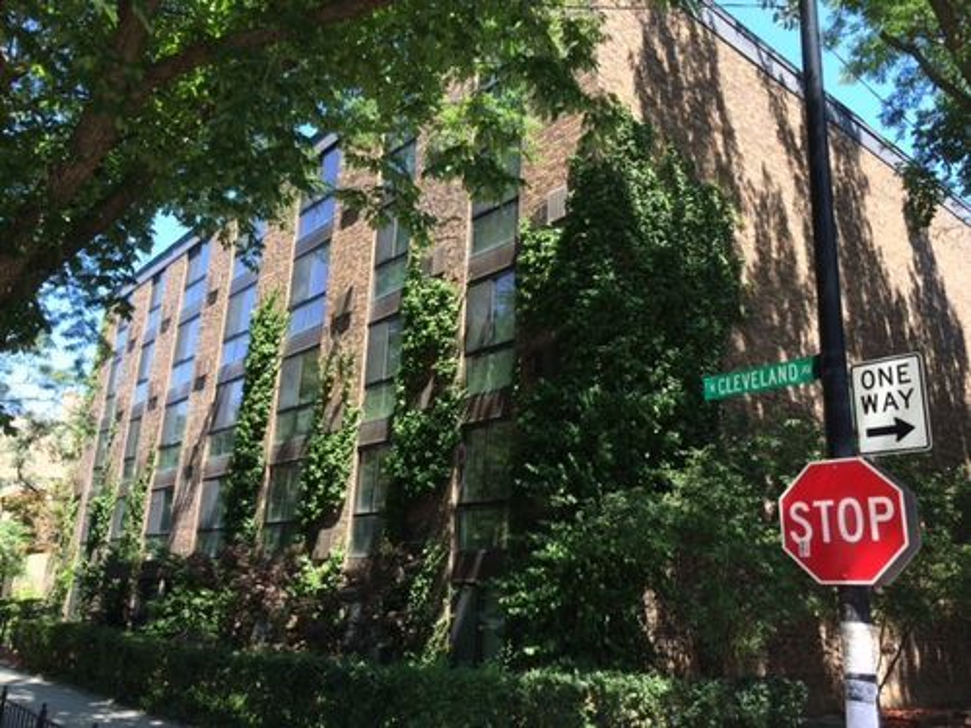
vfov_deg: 46.8
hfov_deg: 60.0
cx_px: 486
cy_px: 364
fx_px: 842
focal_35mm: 30
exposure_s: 1/376
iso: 32
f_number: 2.2
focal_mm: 4.12
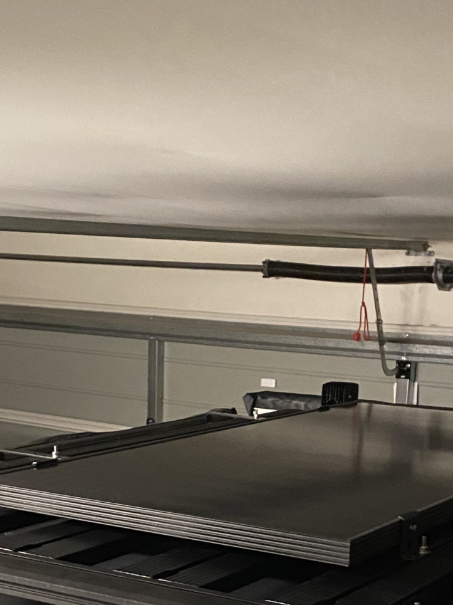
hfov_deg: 21.3
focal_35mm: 69
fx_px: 1205
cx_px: 231
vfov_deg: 26.8
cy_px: 588
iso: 640
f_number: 1.8
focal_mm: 4.25
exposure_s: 1/25
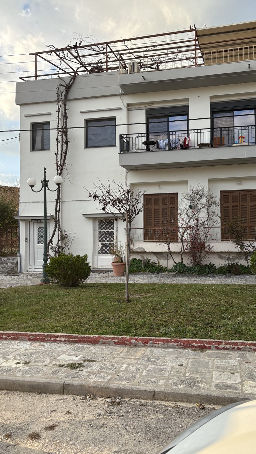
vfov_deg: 66.1
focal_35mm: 29
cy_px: 227
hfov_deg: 39.9
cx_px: 162
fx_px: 350
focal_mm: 5.96
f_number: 1.6
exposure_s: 1/1032
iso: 64
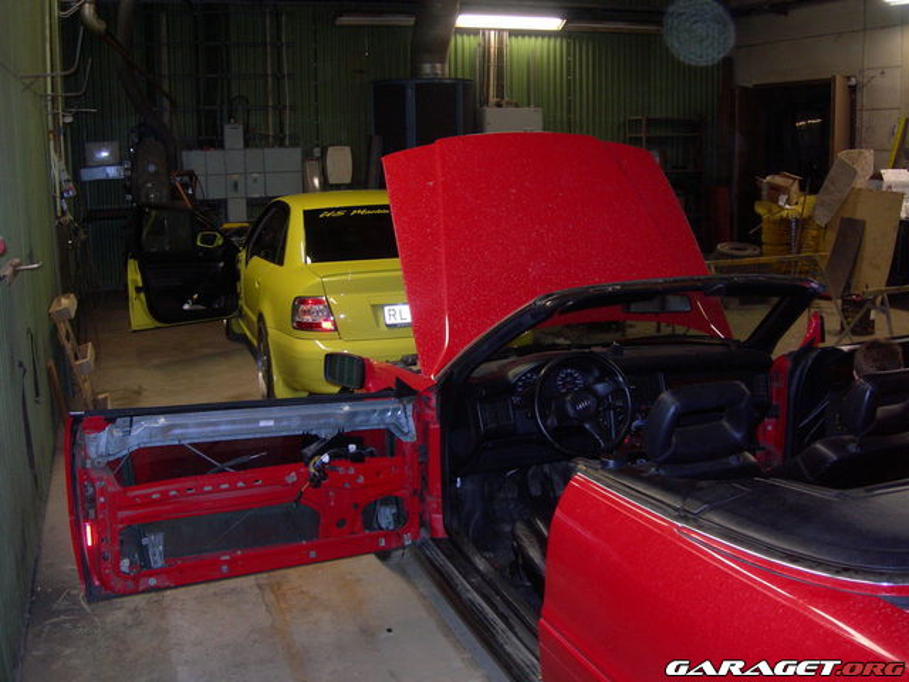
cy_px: 341
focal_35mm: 38
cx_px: 454
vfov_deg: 37.7
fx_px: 998
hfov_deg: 49.0
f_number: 2.8
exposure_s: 1/60.1
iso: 189
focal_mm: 7.8
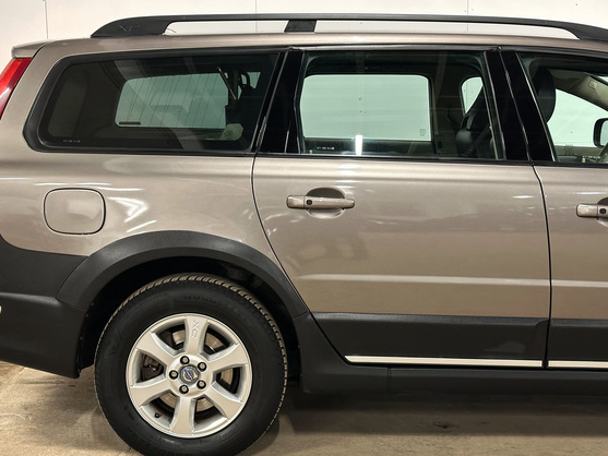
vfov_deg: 26.1
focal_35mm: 56
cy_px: 220
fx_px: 984
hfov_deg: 34.3
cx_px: 262
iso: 200
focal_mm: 6.86
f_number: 1.8
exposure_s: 1/35
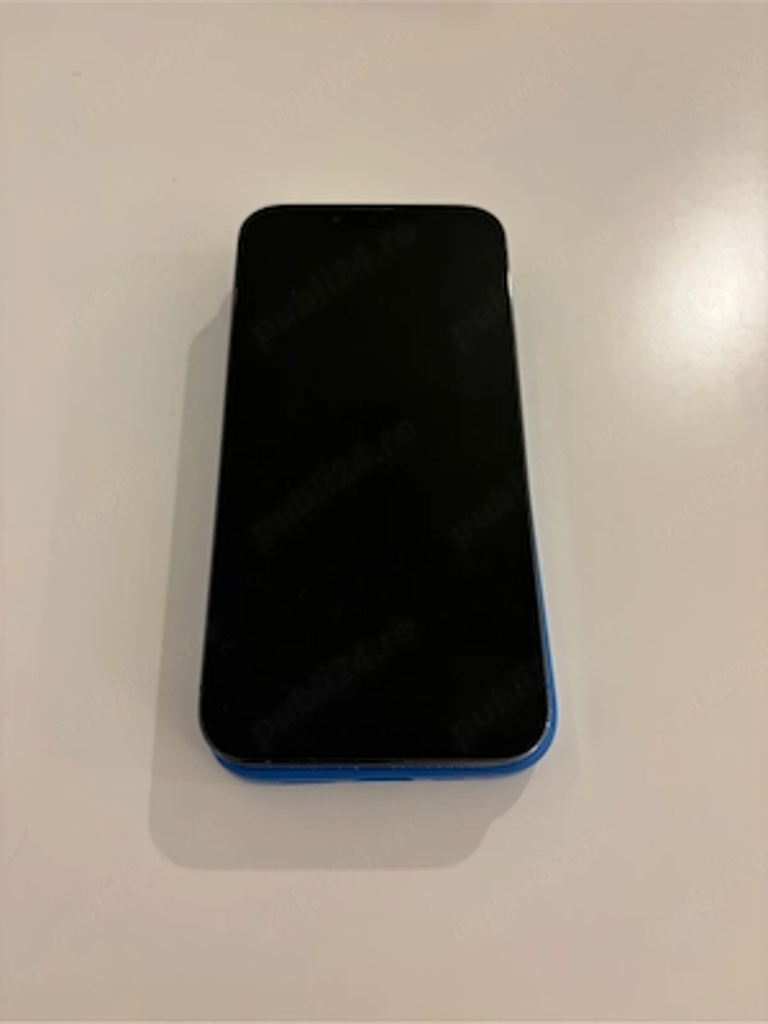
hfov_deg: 53.1
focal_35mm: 26
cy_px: 512
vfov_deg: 67.3
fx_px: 769
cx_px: 384
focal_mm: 5.96
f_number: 1.6
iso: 100
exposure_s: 1/50
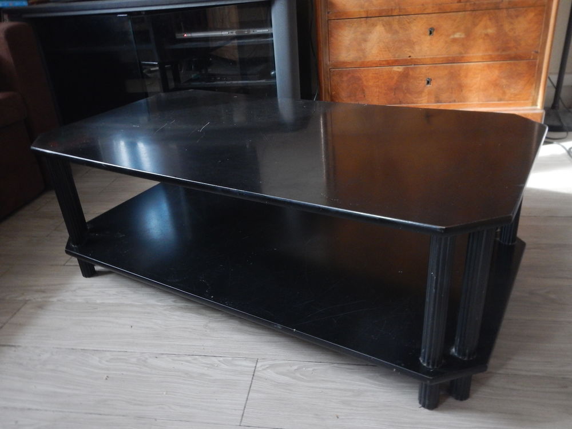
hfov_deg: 63.4
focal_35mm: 28
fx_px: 463
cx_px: 286
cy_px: 214
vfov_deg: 49.7
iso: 400
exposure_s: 1/15
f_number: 3.9
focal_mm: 5
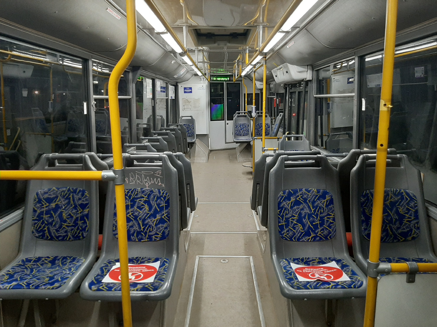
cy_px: 164
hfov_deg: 67.3
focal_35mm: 26
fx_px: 328
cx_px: 218
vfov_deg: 53.1
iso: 200
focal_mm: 3.93
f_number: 1.7
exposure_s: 1/33
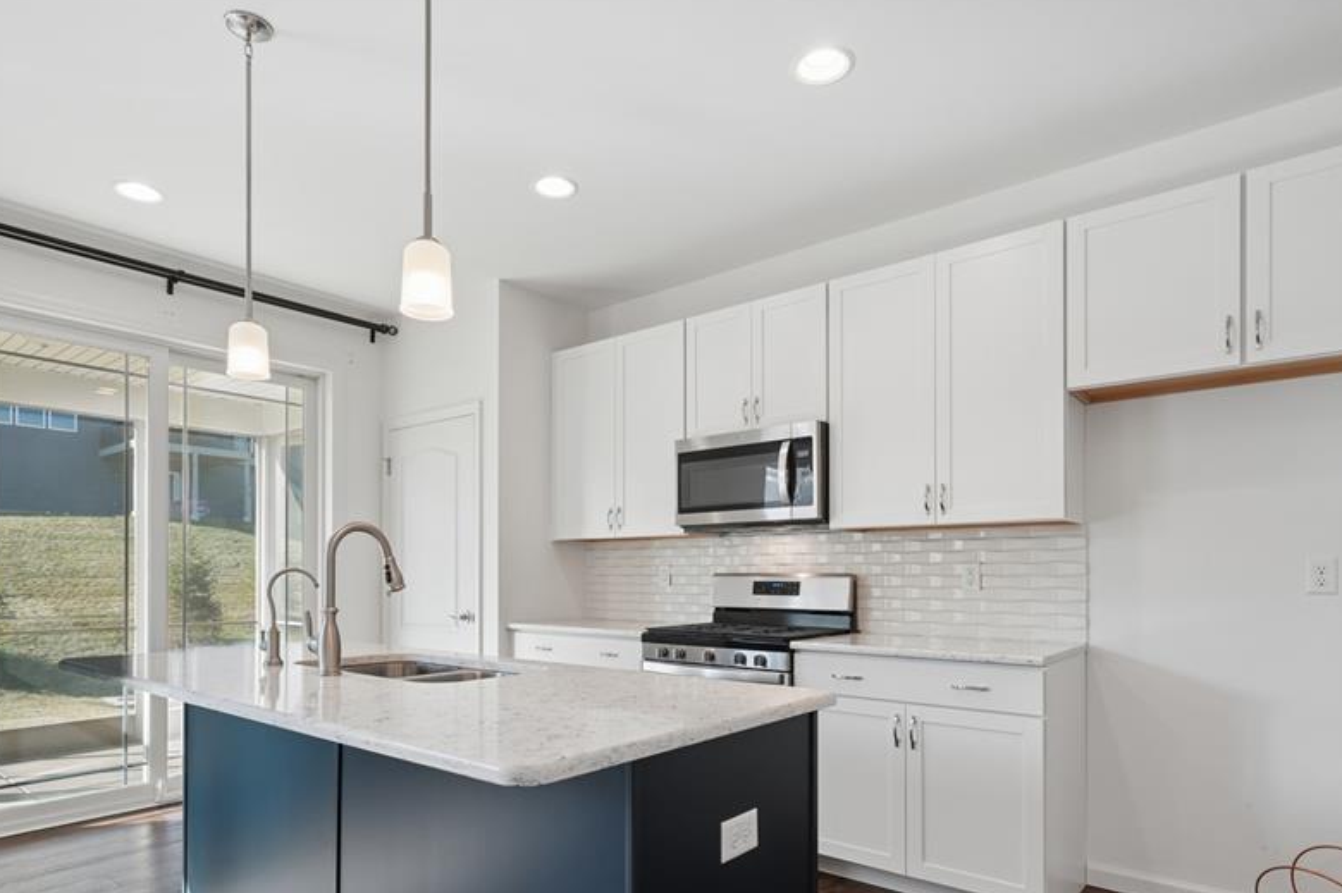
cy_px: 574
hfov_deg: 81.2
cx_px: 650
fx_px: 782
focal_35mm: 21
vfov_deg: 58.5
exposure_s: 1/40
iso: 400
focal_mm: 16
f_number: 8
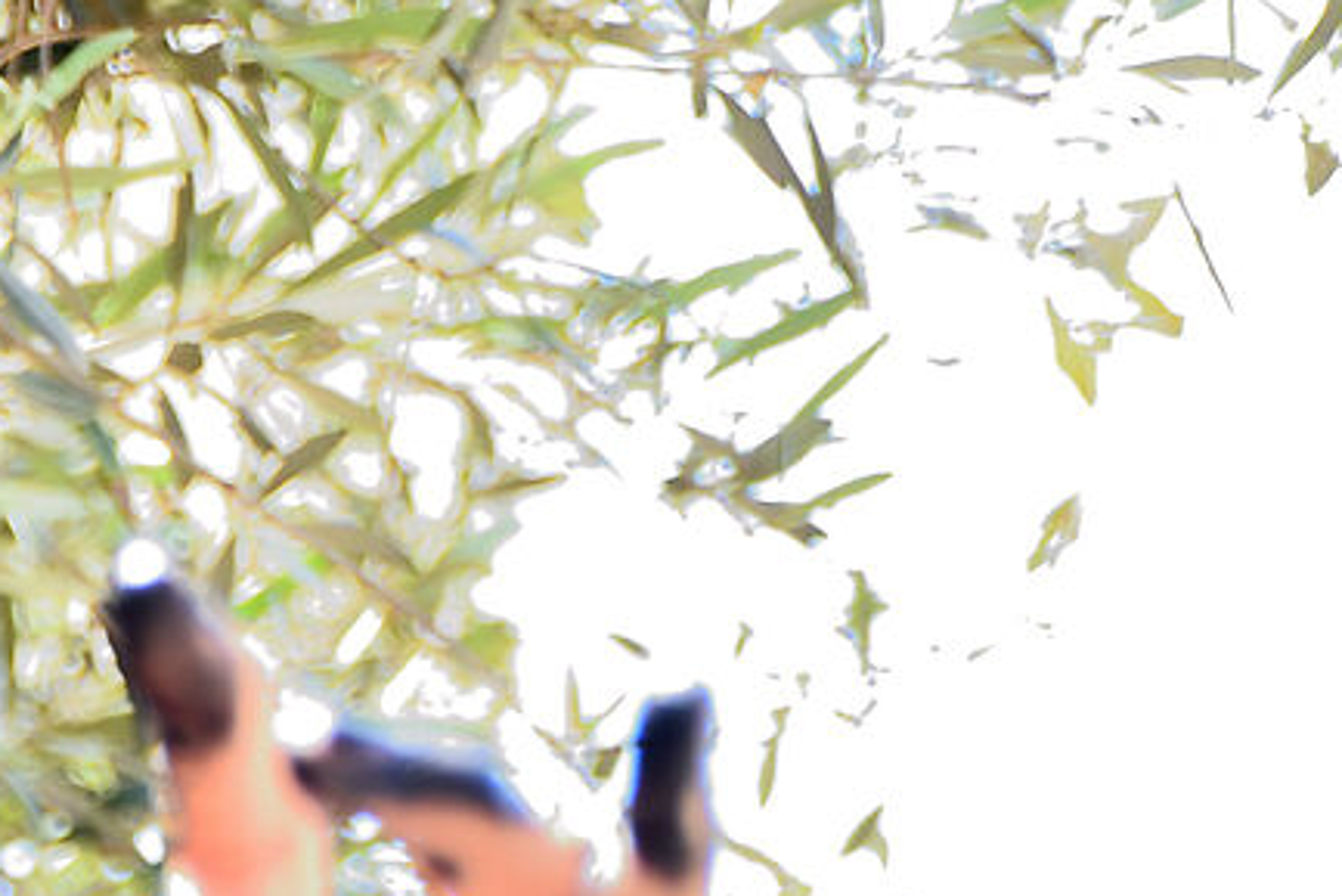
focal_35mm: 266
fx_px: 9919
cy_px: 2403
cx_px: -2222
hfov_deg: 7.1
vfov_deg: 5.0
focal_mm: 48
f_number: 2.8
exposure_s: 1/200
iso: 320
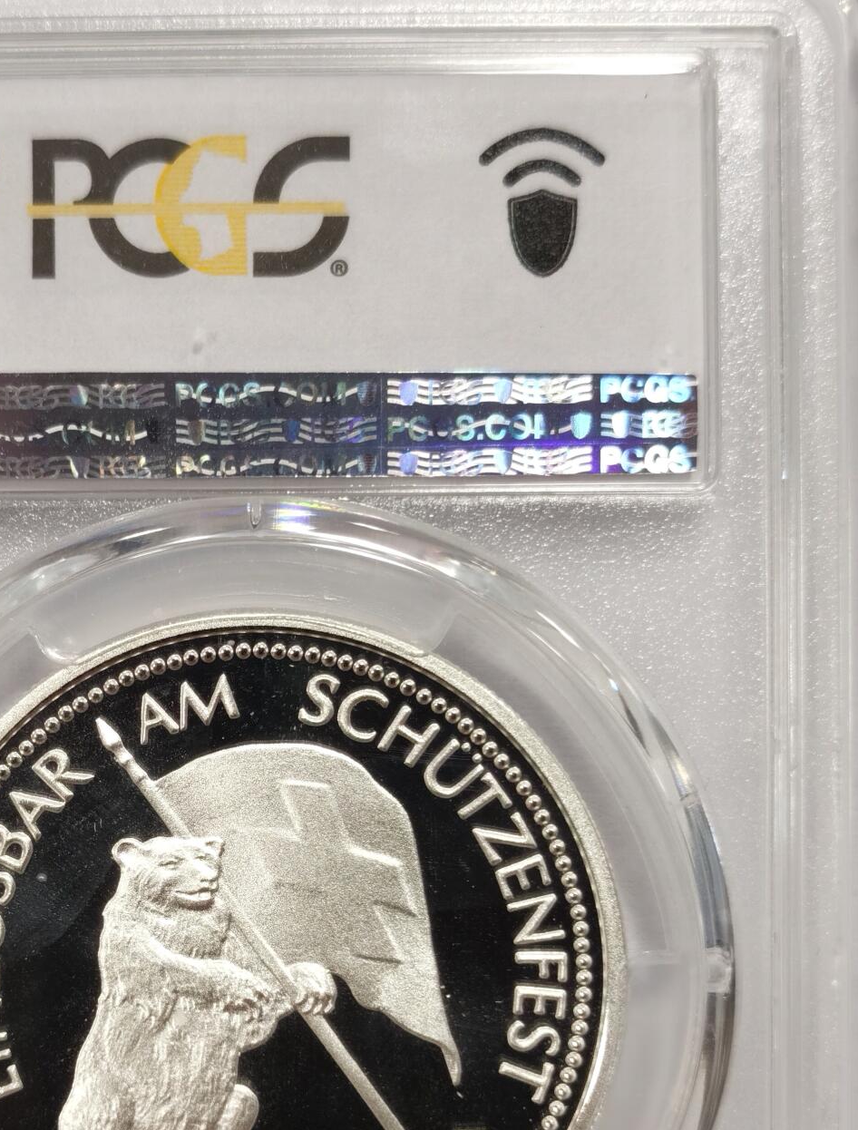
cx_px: 261
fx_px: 2558
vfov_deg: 24.8
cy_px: 744
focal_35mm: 78
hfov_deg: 19.0
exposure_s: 1/100
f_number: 16
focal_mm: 5.56
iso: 100
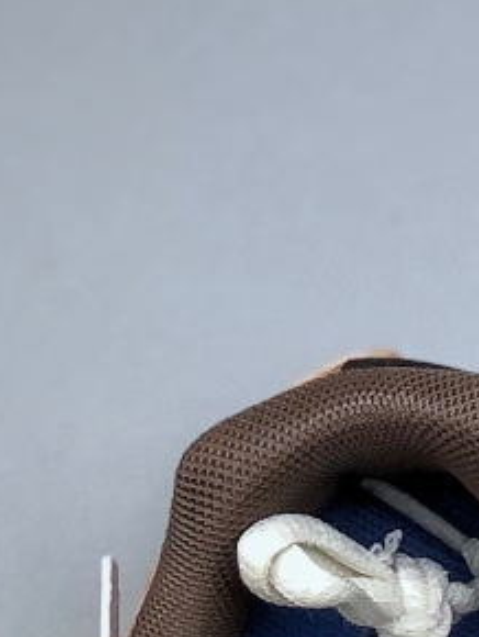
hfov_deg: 5.2
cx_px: 892
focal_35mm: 283
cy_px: 1276
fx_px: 5214
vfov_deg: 6.8
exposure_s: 1/50
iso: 32
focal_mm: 6.6
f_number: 2.8
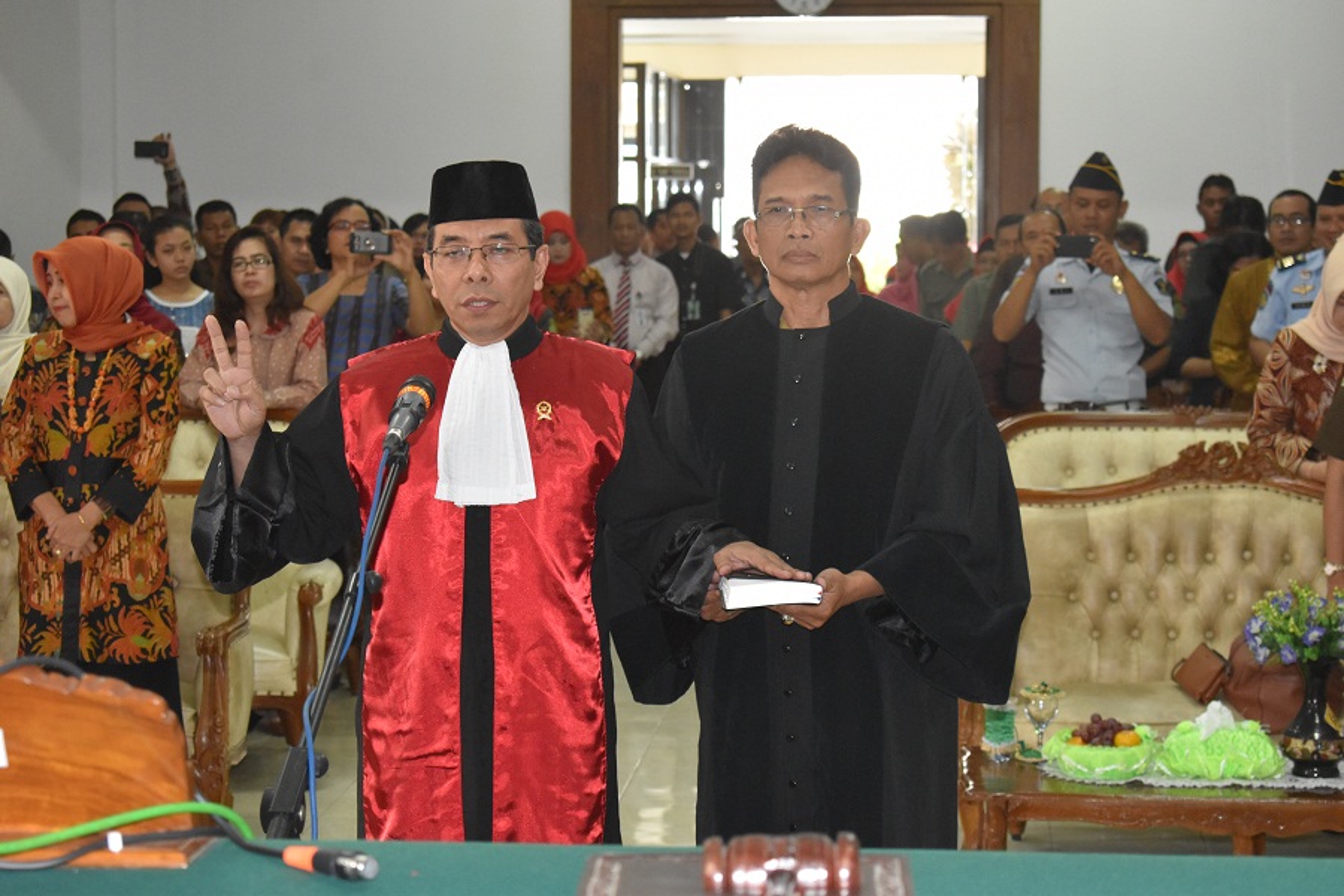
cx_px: 672
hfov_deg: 24.6
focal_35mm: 82
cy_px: 448
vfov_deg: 16.6
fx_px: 3080
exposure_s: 1/60
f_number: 5.6
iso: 2500
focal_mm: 55
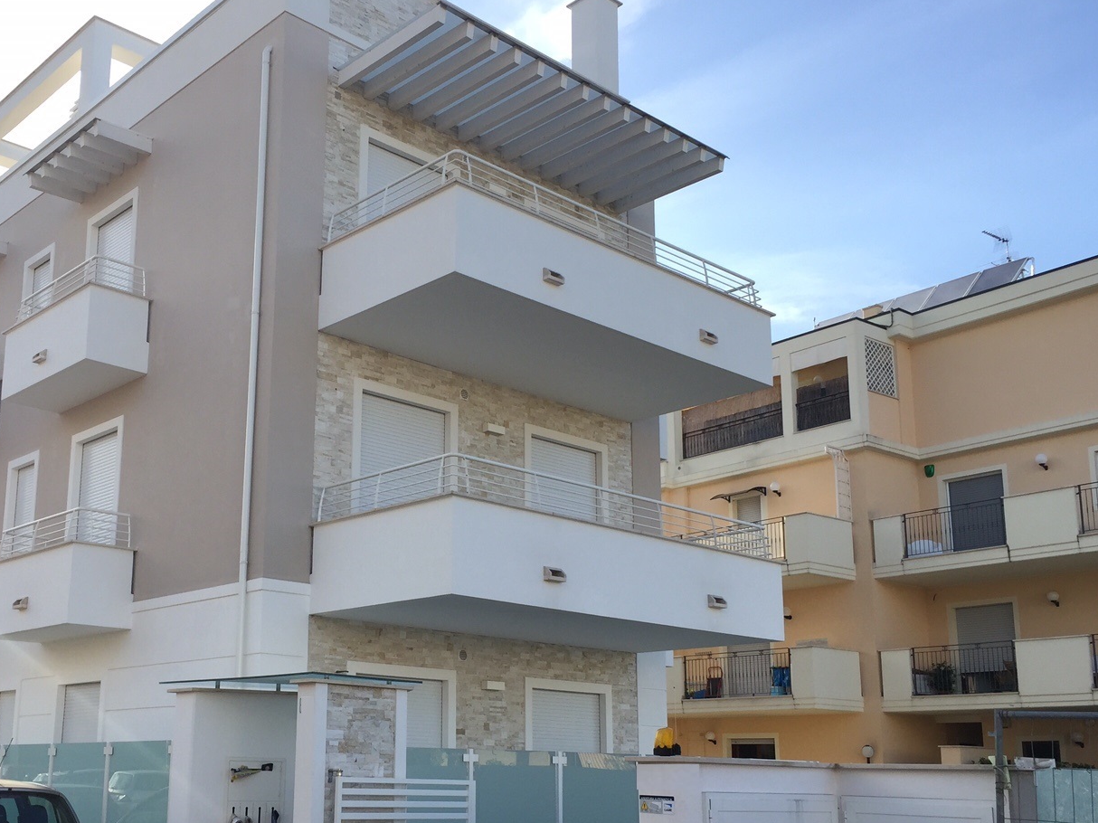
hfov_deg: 47.4
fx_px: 1237
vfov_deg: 36.6
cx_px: 408
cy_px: 516
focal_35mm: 39
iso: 32
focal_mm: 4.15
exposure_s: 1/488
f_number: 2.2
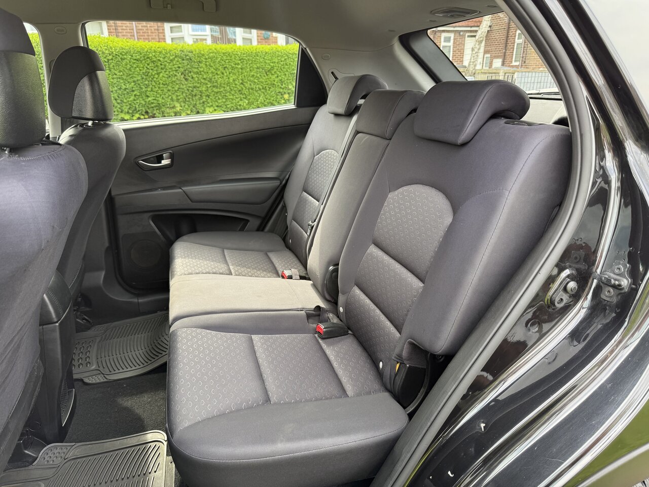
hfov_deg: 71.6
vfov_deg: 56.8
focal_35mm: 24
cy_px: 244
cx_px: 324
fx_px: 450
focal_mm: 6.76
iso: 80
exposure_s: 1/144
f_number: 1.78
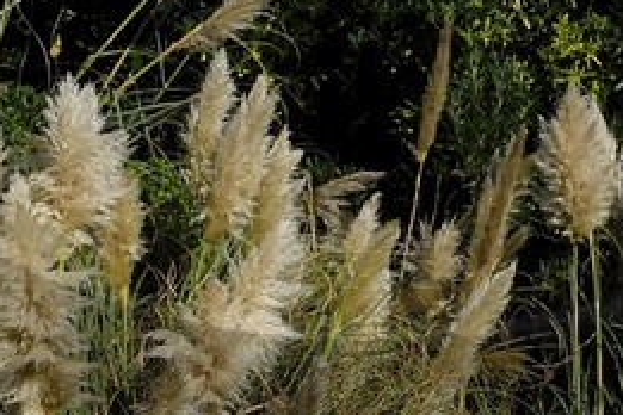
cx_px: 377
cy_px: -534
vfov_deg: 3.7
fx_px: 6368
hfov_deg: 5.6
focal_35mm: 368
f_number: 16
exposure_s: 1/320
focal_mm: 60
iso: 200
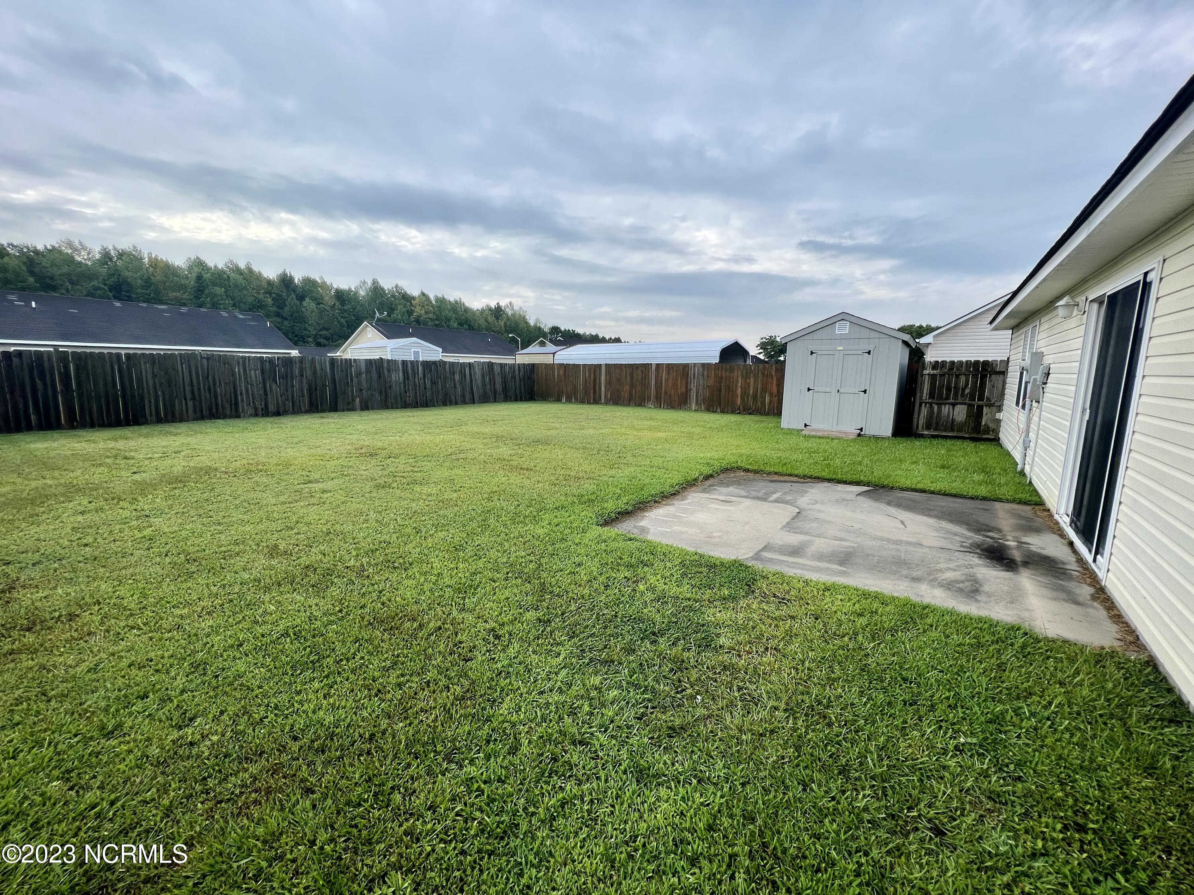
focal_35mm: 13
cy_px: 448
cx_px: 597
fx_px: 448
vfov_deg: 89.9
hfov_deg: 106.2
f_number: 1.8
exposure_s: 1/523
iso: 32
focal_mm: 1.57
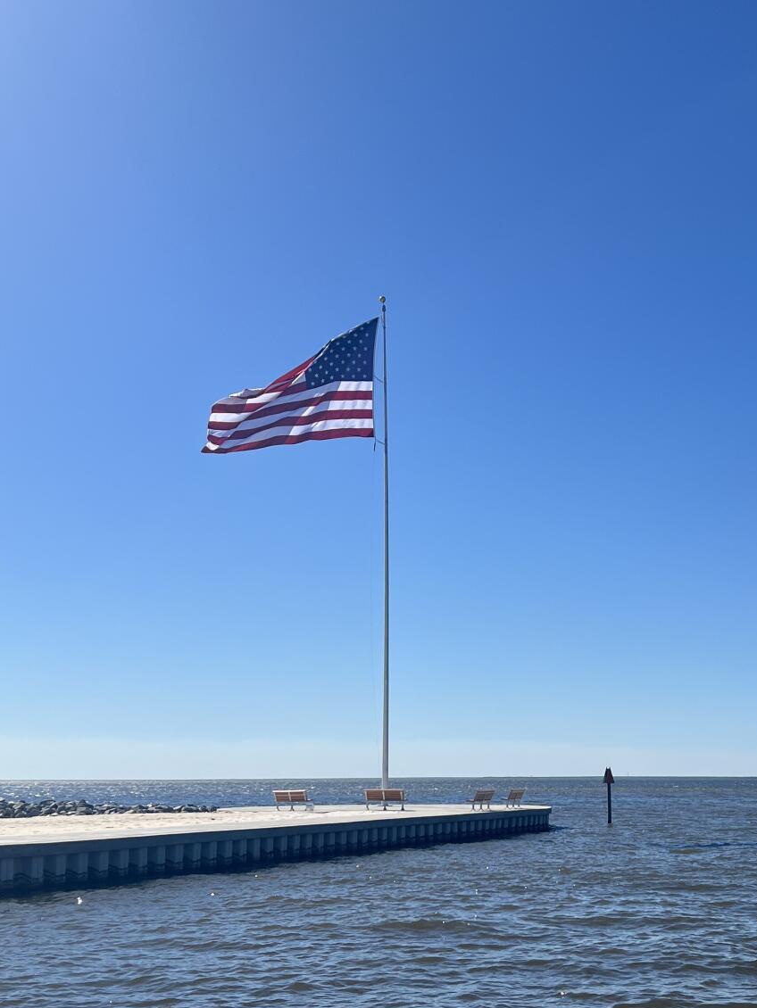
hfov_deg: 31.1
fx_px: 1341
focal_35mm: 46
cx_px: 554
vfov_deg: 40.8
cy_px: 664
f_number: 1.5
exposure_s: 1/6993
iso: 50
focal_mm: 5.7
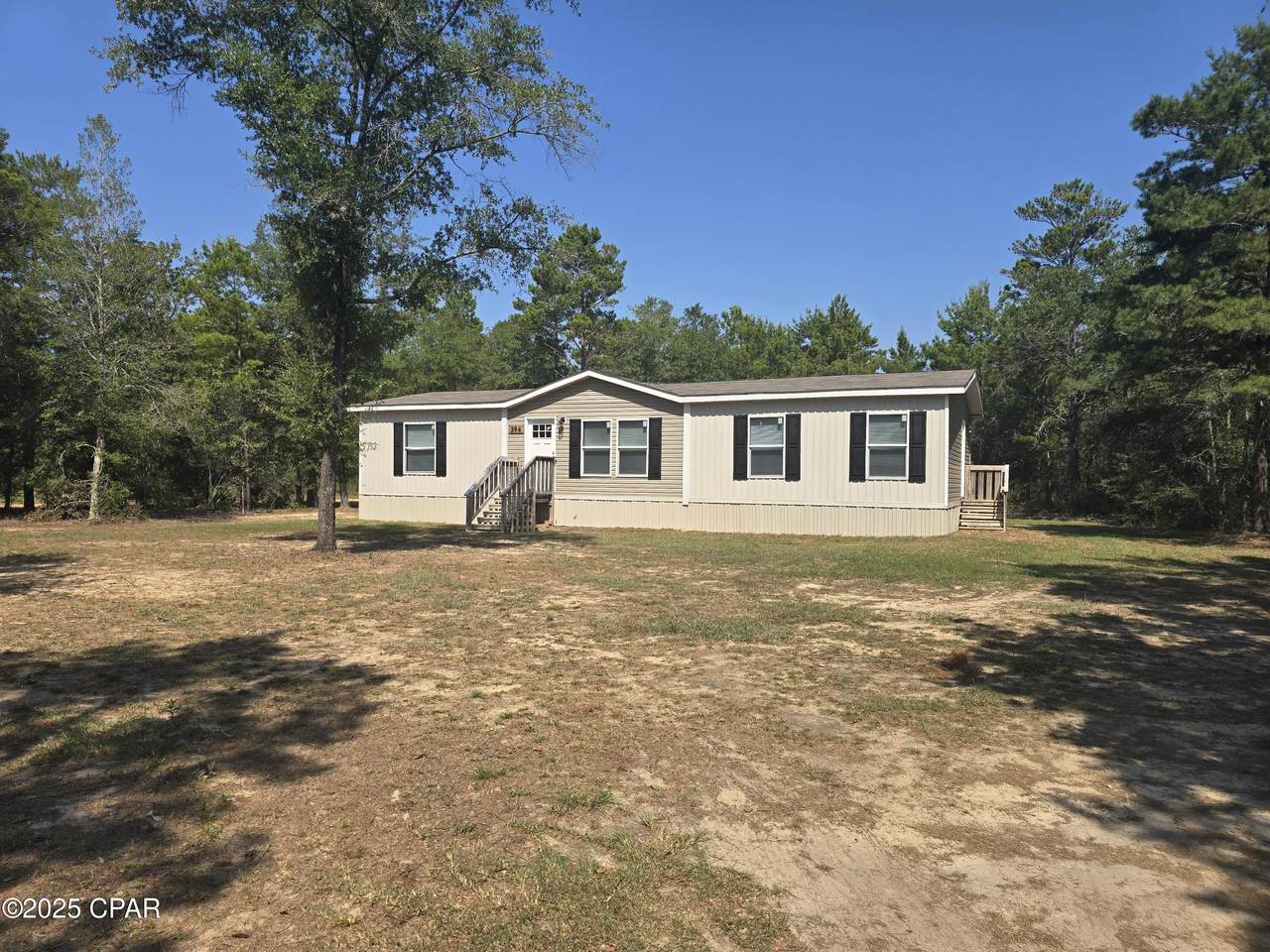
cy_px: 476
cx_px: 635
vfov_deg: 58.9
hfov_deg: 73.9
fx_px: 844
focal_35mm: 23
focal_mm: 6.3
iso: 12
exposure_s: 1/799
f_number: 1.7
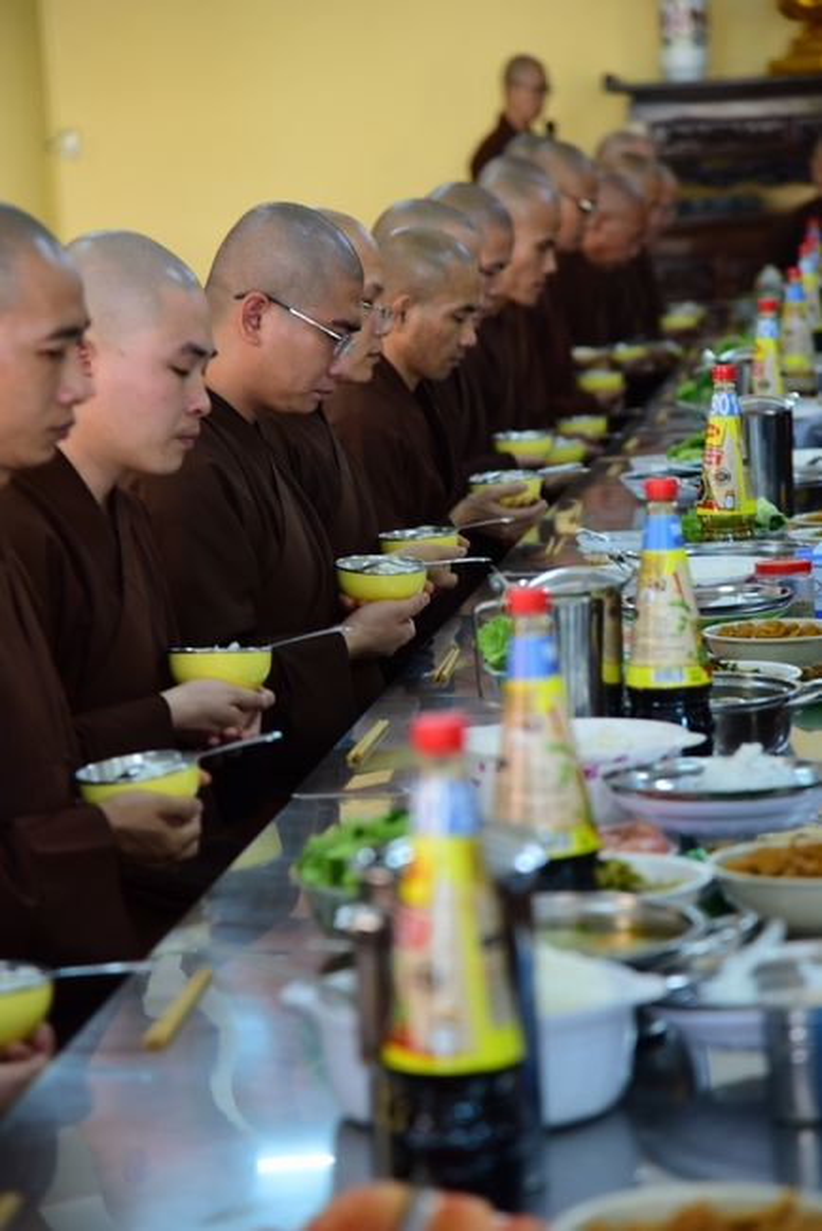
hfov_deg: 11.4
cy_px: 616
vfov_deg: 17.1
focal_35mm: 120
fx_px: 4105
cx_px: 411
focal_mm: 120
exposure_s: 1/40
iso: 1250
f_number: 4.5
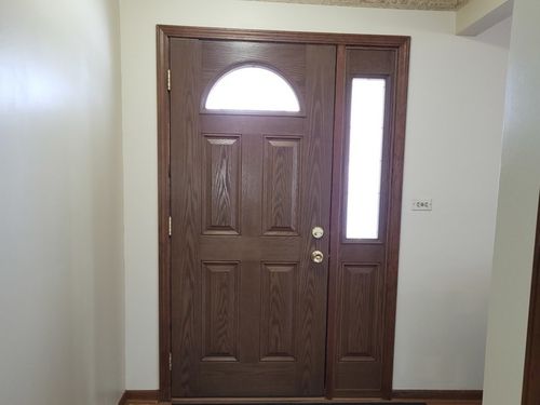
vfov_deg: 53.1
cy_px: 202
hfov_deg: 67.3
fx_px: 406
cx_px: 270
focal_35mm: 26
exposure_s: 1/24
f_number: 1.8
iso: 100
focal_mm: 5.4
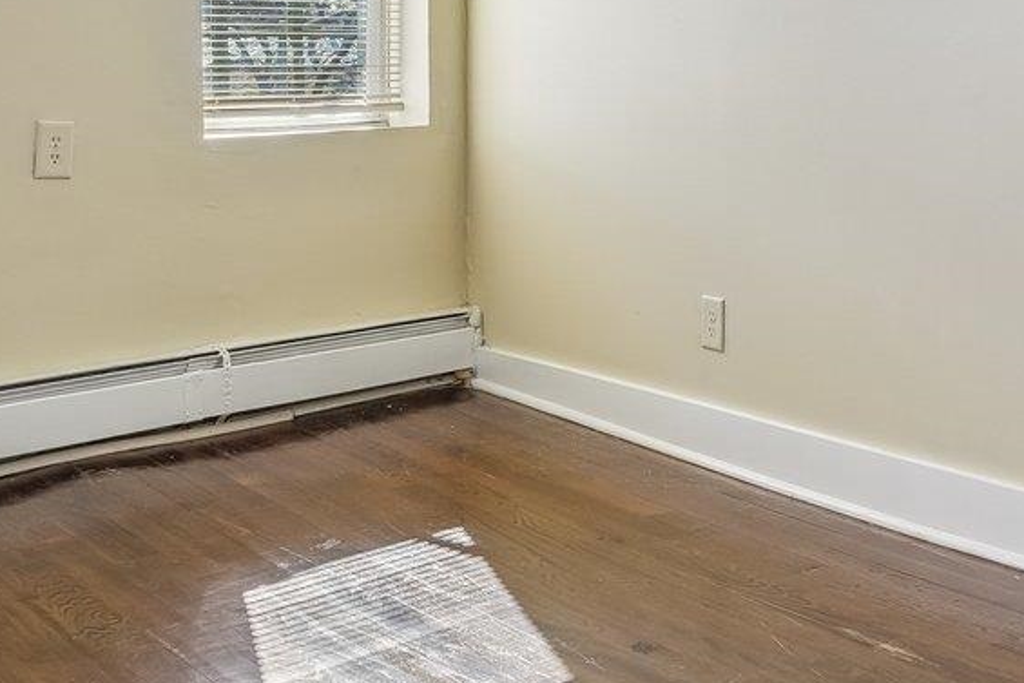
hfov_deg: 32.8
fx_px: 1650
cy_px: 137
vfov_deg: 23.1
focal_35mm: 58
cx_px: 915
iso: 400
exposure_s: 1/80
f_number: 8
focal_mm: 16
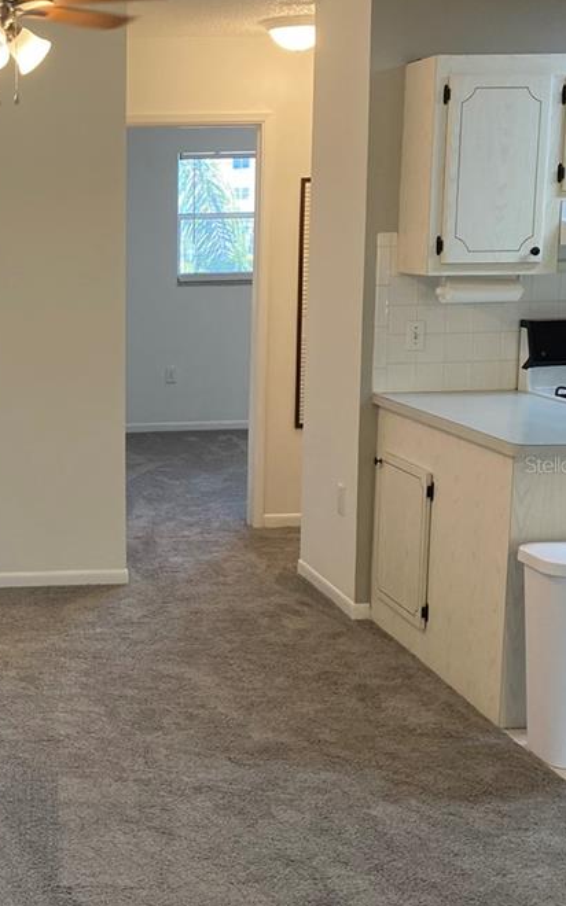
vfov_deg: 37.5
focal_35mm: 54
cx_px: 4
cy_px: 464
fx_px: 1334
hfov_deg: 23.0
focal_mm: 3.99
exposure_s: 1/60
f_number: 1.8
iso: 50
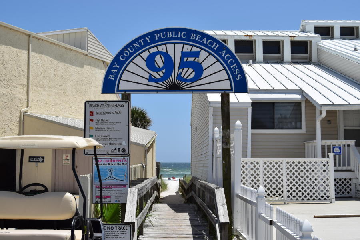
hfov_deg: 38.9
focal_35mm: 51
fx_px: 510
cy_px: 120
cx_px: 180
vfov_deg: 26.5
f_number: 11
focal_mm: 34
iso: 200
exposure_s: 1/500
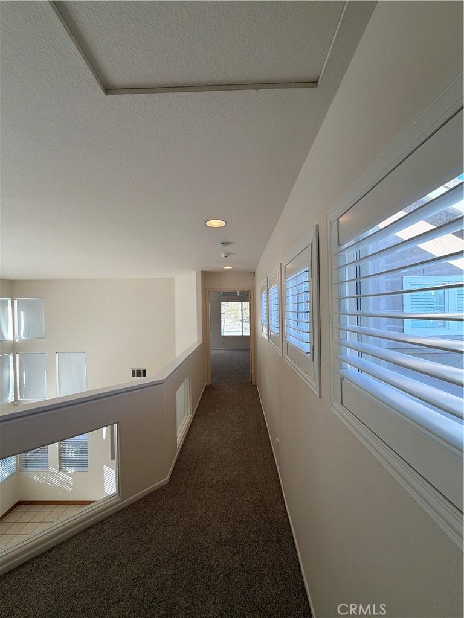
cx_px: 232
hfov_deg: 85.7
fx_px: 250
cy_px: 309
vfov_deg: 102.1
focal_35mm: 14
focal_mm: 2.22
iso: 40
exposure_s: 1/120
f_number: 2.2
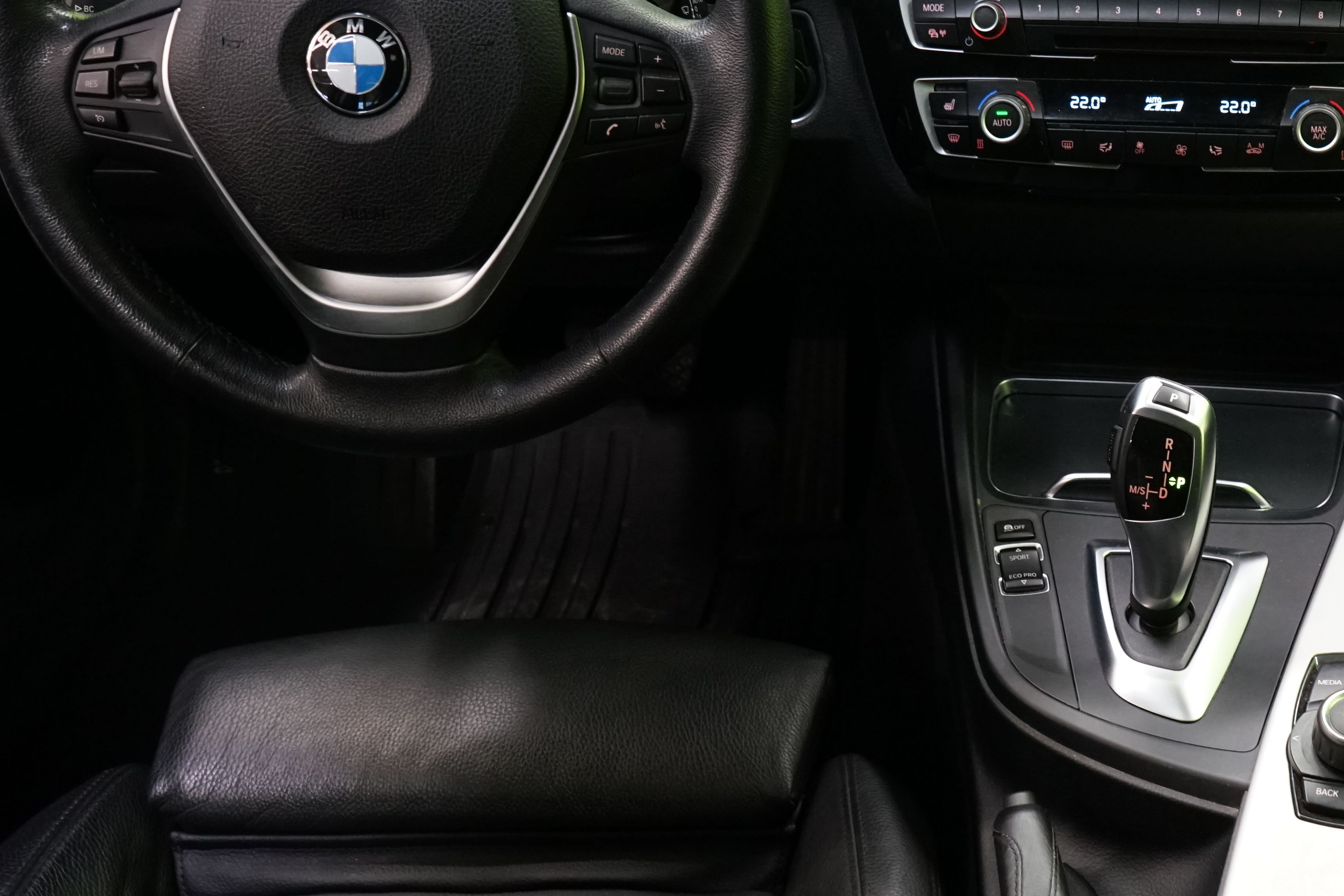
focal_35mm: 54
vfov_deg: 25.0
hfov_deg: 35.4
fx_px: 2016
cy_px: 350
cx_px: 1121
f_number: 6.3
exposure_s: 1/20
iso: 2500
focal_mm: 31
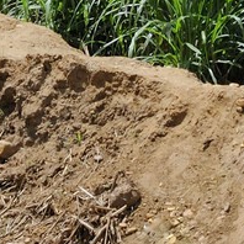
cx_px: 248
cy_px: -691
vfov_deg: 2.2
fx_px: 6332
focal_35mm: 794
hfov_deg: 2.2
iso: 400
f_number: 10
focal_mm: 116
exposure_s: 1/400
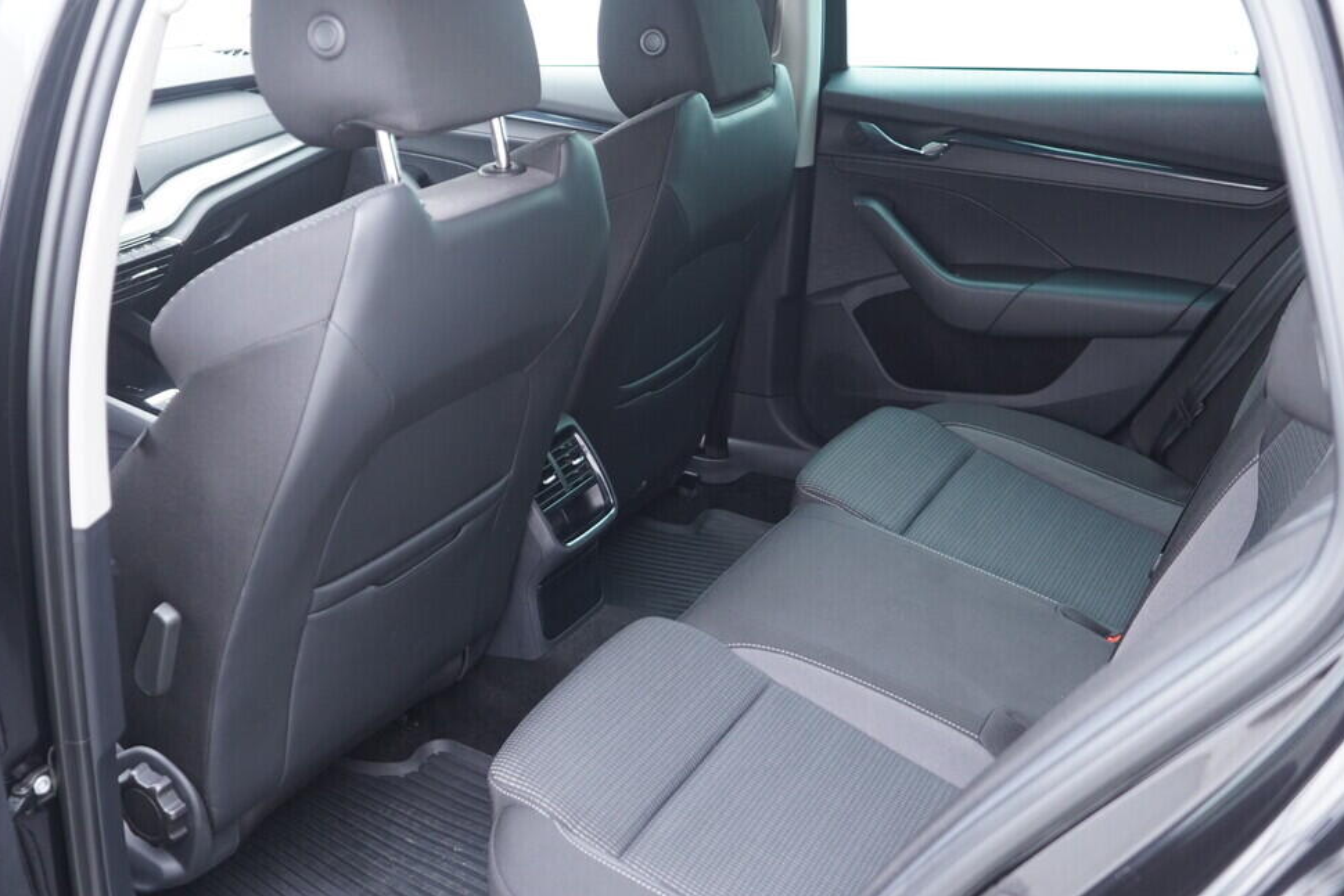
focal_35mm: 38
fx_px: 1419
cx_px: 651
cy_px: 440
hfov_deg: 50.7
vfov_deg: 35.1
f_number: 2.8
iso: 800
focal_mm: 24
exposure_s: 1/40
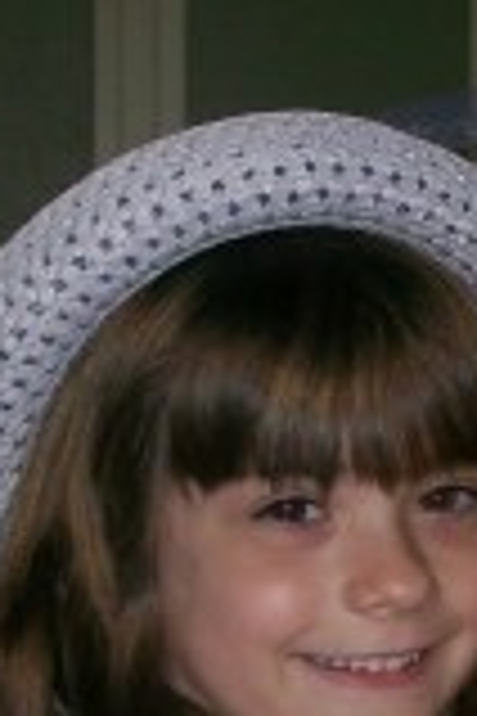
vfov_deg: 9.9
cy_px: 648
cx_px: 464
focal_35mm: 206
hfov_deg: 6.6
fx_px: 4094
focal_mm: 11.6
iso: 80
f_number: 3.8
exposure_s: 1/95.5
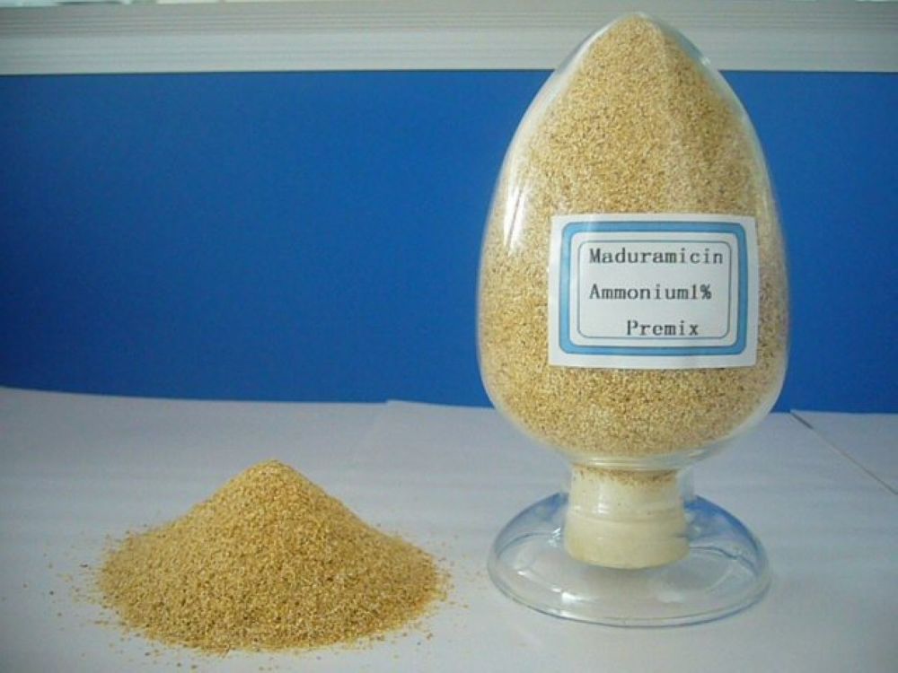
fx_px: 908
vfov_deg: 40.7
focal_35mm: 35
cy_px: 336
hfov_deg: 52.6
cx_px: 449
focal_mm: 5.8
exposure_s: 1/50
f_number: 2.8
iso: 80
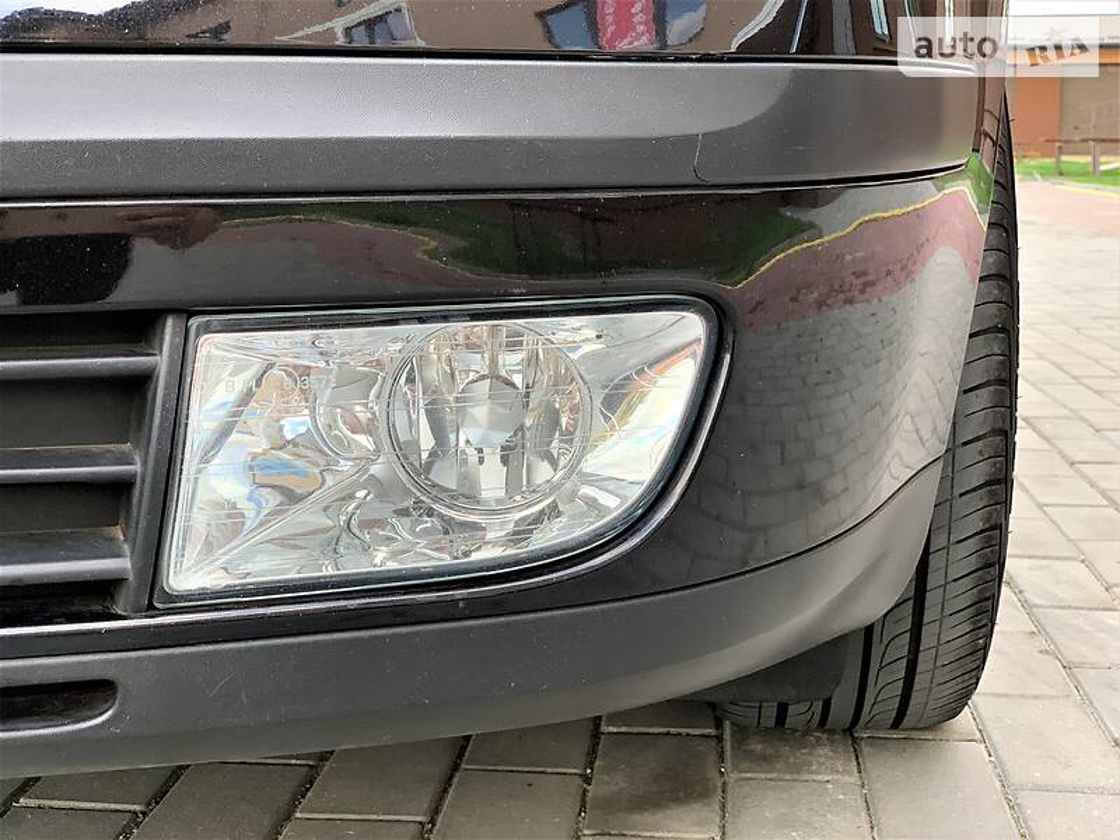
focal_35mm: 52
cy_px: 420
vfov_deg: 28.0
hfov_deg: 36.8
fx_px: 1682
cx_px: 560
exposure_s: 1/122
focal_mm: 6
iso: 125
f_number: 2.4
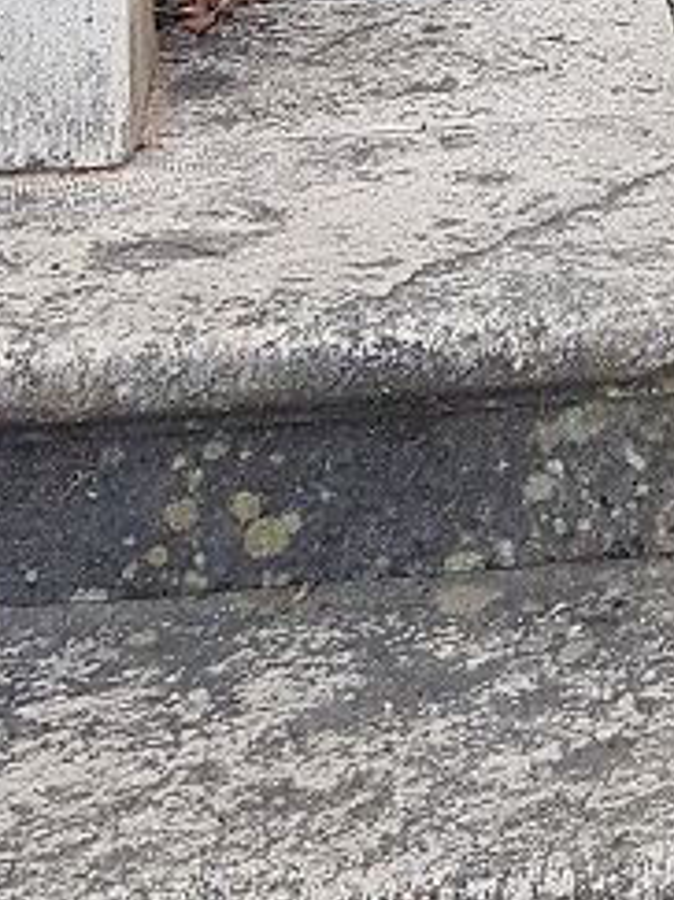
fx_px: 2780
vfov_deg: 15.2
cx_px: 865
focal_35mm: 107
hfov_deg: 13.4
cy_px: -843
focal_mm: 4.2
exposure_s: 1/200
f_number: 1.7
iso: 50
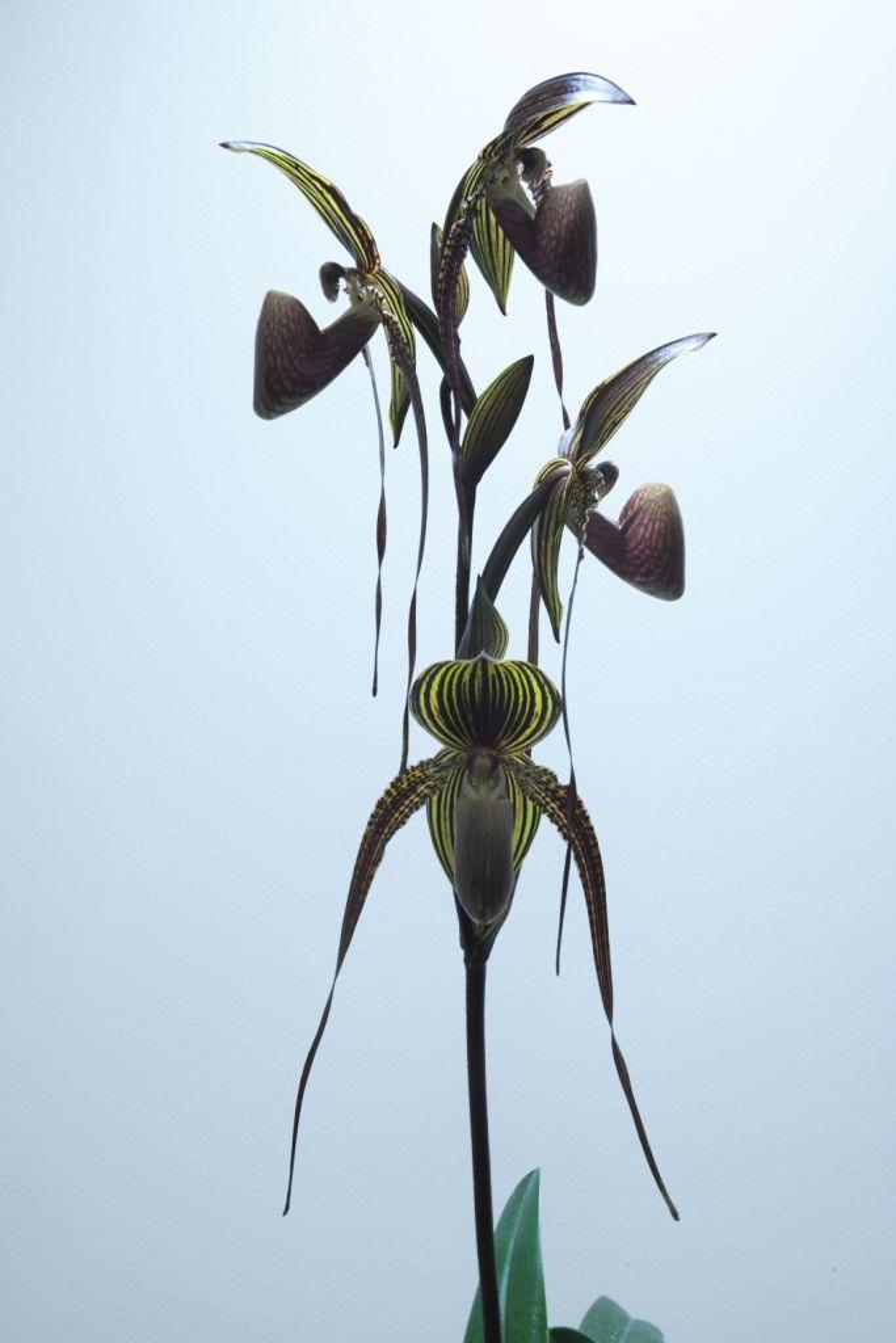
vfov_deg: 39.6
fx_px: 1866
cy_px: 672
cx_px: 448
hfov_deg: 27.0
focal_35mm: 50
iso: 1600
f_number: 16
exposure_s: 1/10
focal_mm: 50
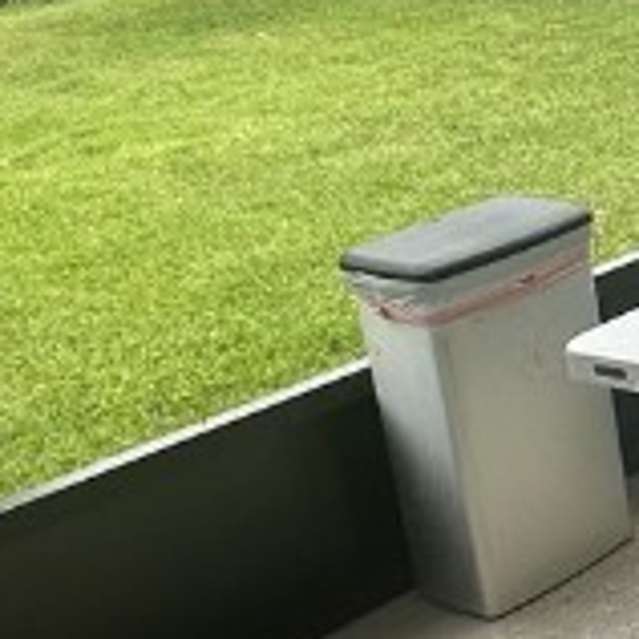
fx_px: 1671
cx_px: 975
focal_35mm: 80
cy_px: 170
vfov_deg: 21.5
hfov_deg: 18.9
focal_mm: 2.22
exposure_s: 1/698
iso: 40
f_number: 2.2
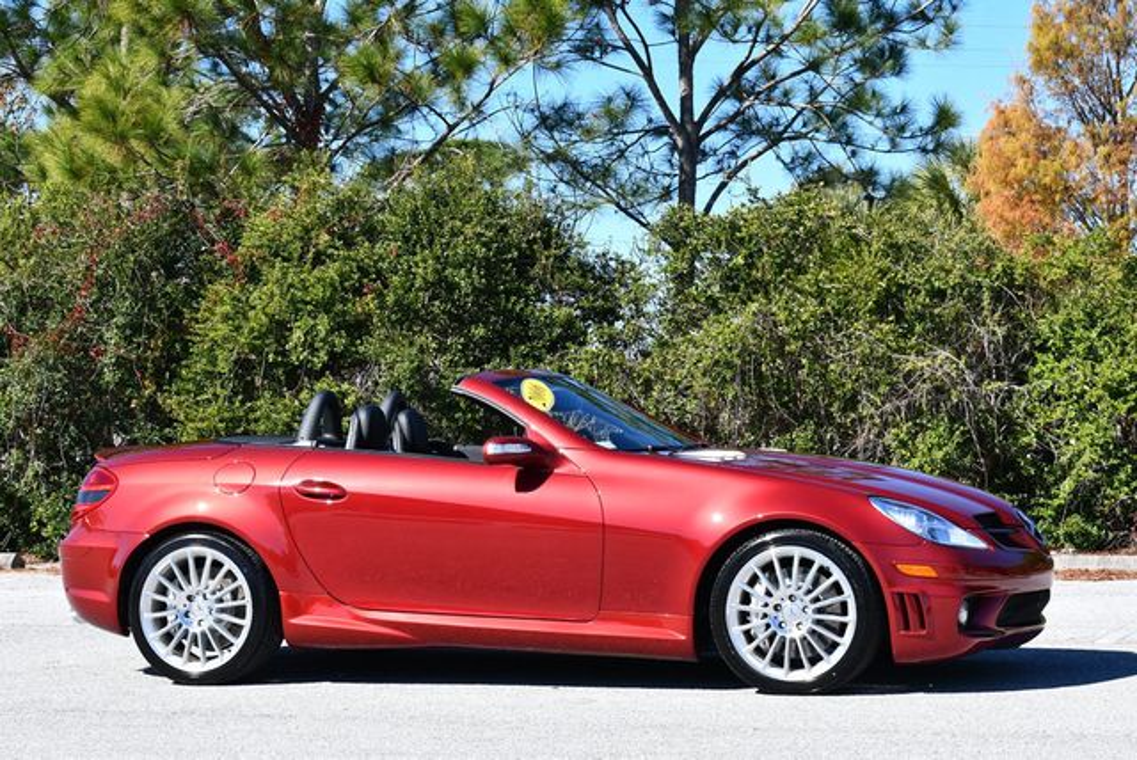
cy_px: 380
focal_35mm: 84
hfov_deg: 24.2
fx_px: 2655
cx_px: 568
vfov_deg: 16.3
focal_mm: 42
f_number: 8
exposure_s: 1/250
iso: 140
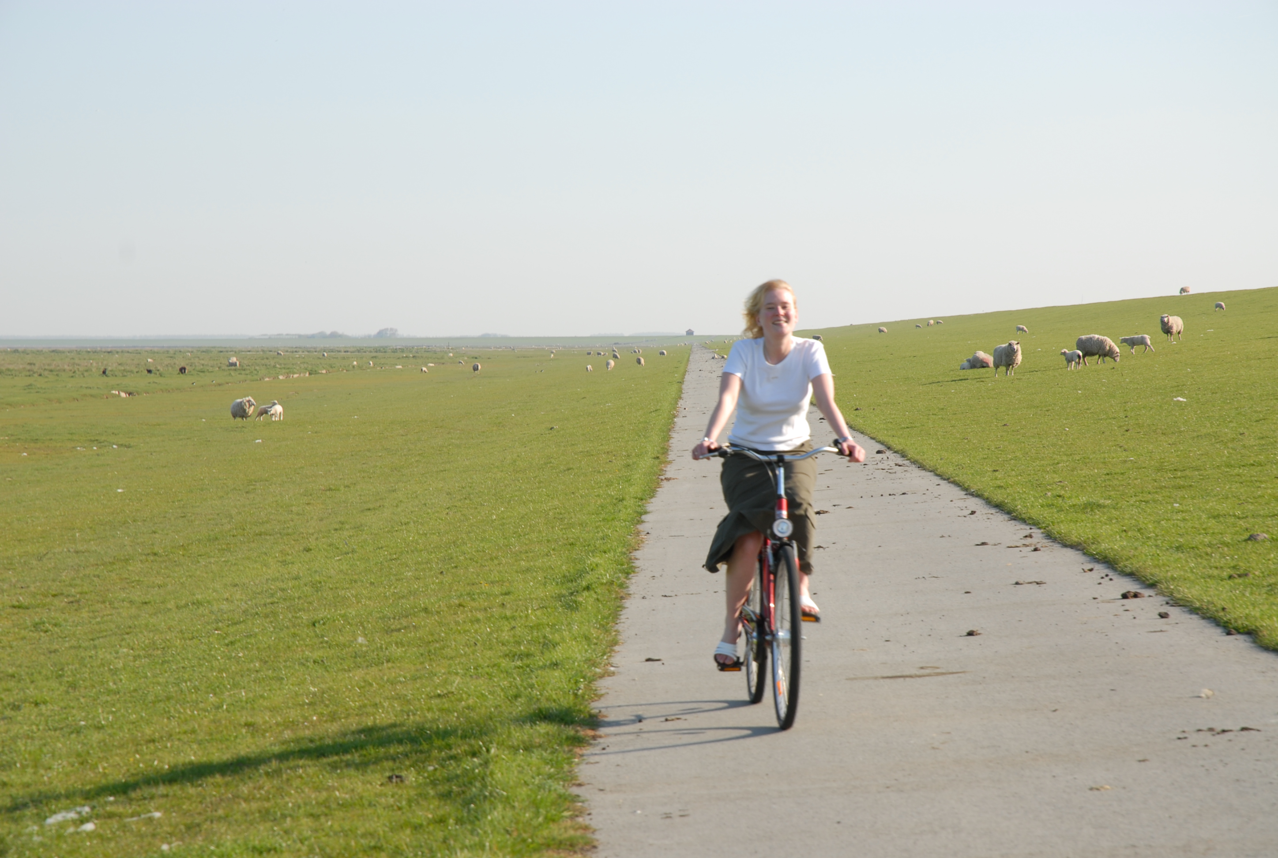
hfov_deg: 19.4
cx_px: 639
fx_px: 3735
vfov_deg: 13.1
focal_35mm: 105
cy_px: 429
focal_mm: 70
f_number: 8
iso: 100
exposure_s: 1/100
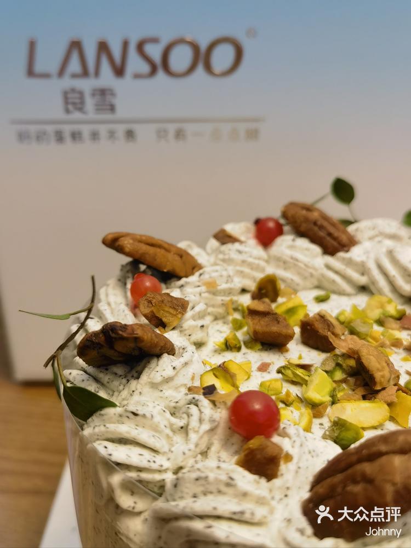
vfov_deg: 51.4
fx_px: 570
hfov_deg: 39.6
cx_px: 206
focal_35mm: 36
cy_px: 274
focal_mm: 6.67
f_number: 1.9
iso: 100
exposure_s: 1/100
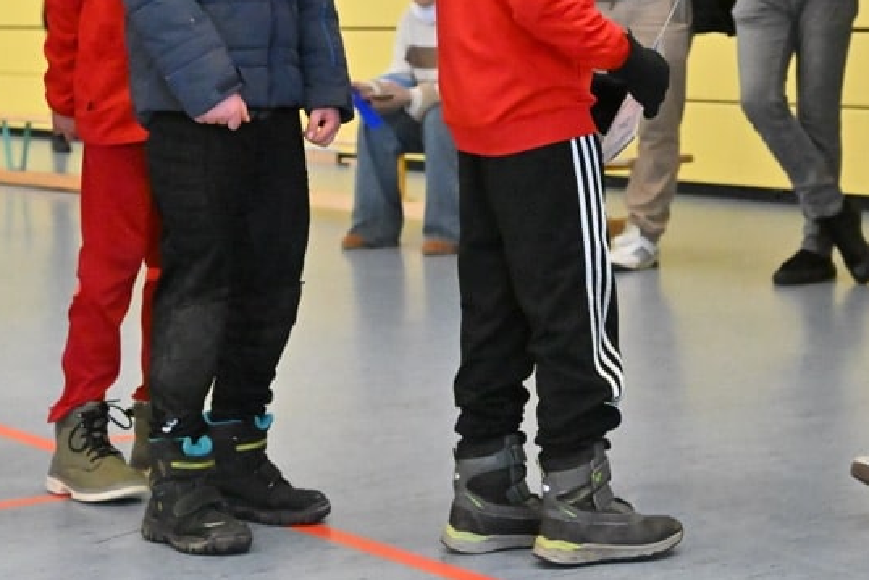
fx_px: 2583
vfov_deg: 12.6
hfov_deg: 19.0
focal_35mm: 107
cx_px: 577
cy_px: -14
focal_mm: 45
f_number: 3.5
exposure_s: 1/1000
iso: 10000
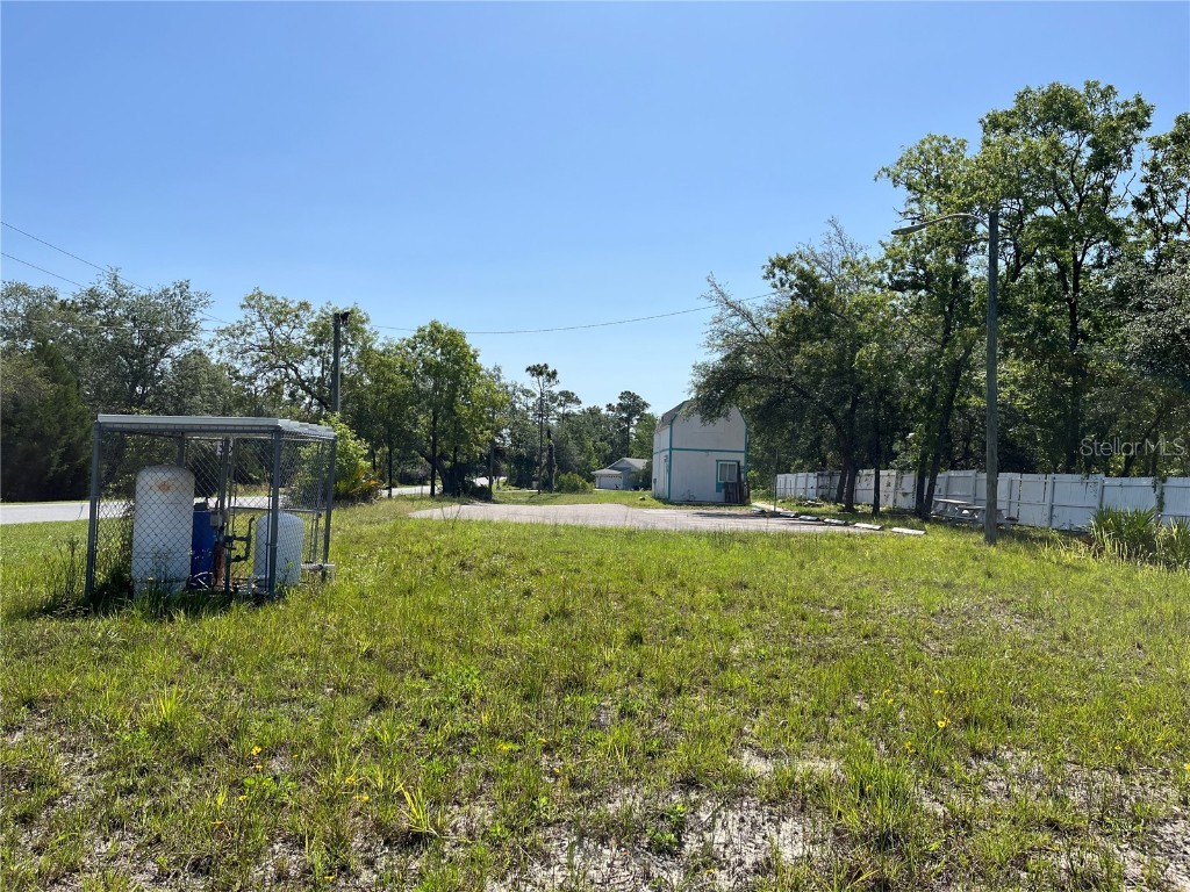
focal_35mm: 26
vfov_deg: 53.1
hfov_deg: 67.3
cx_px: 595
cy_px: 446
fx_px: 894
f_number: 1.6
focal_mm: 5.1
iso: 50
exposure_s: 1/4854
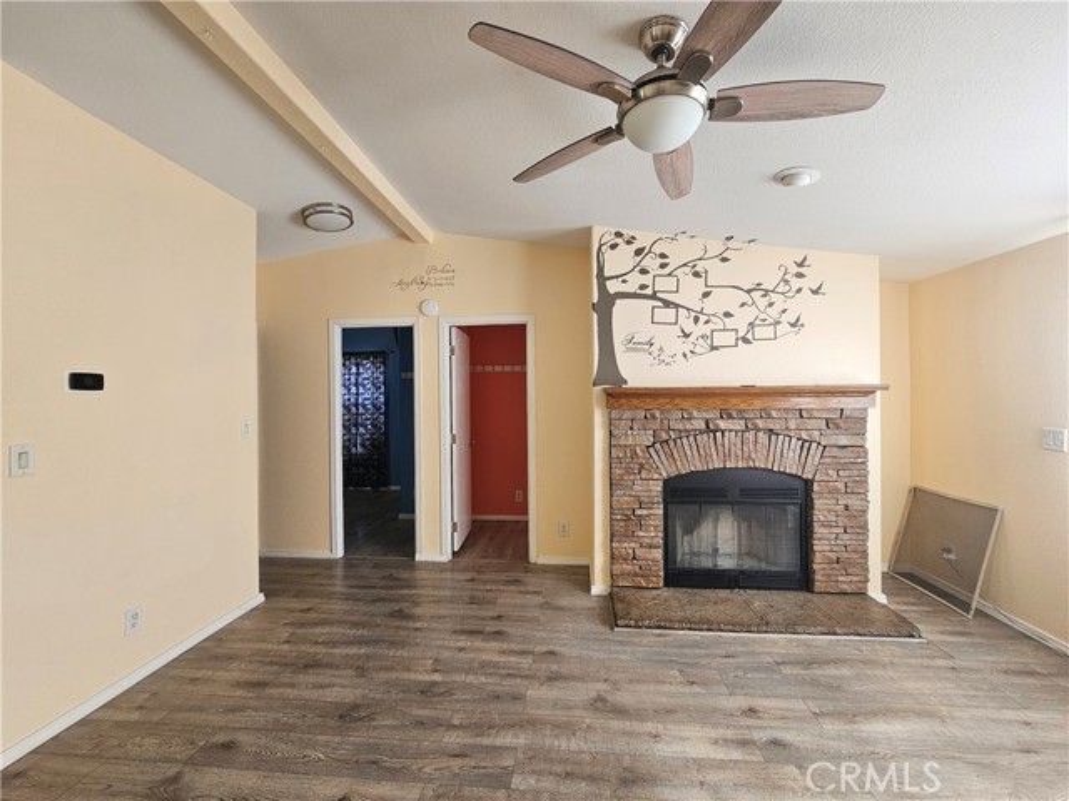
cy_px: 400
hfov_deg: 106.2
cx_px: 534
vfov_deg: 89.9
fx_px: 401
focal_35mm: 13
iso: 80
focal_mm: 2.2
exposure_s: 1/77.4
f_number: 2.2
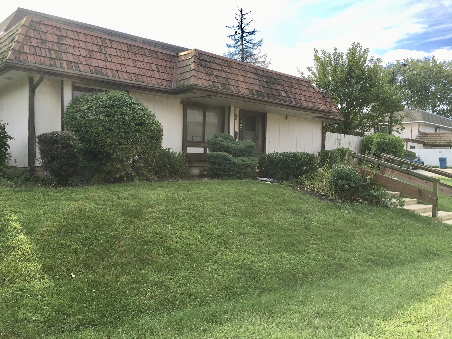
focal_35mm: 29
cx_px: 226
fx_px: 379
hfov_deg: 61.7
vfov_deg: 48.2
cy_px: 170
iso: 25
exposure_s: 1/884
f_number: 2.2
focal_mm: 4.15
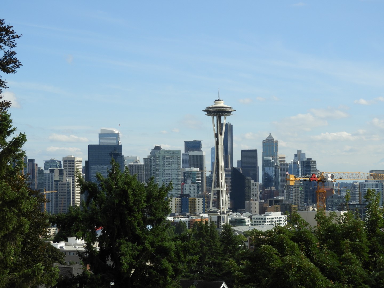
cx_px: 192
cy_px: 144
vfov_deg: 15.6
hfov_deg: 20.7
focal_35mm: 95
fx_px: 1054
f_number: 4.8
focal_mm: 17
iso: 100
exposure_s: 1/800
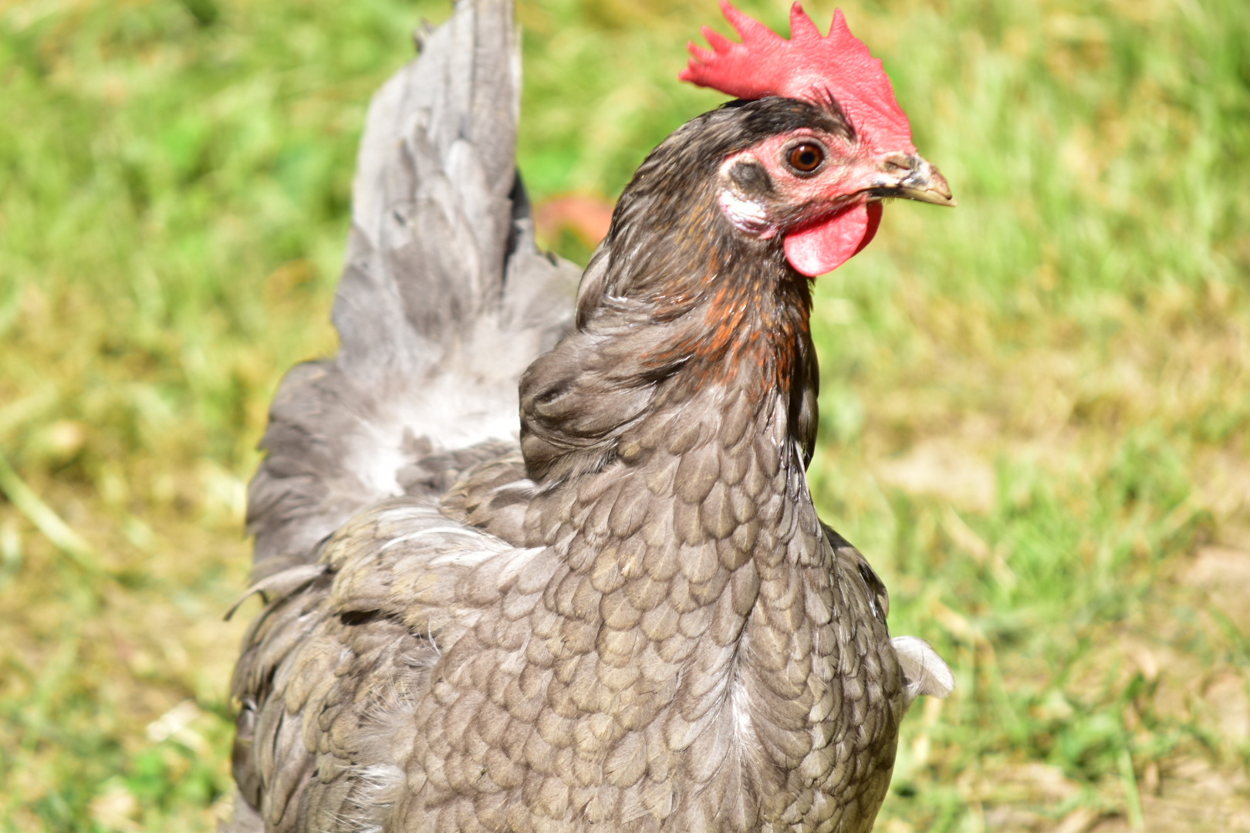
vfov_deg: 4.6
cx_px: 625
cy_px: 416
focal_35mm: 300
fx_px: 10416
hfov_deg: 6.9
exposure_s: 1/200
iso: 100
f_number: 5.6
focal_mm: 200
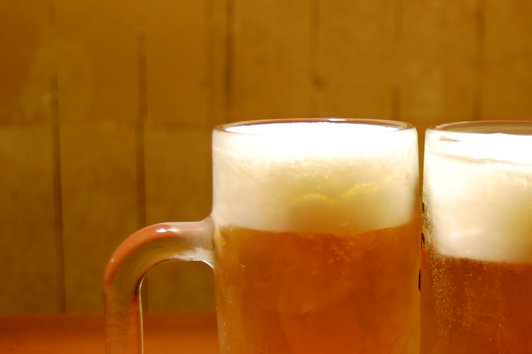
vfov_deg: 16.7
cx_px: 426
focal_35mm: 81
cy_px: 263
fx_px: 1196
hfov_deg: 24.7
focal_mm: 32
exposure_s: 1.8
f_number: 5
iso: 200
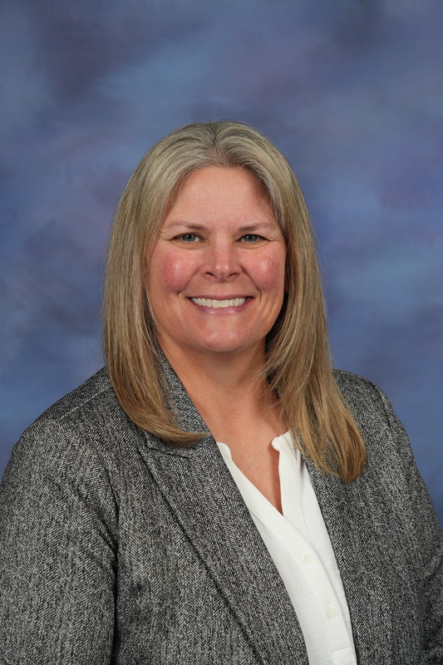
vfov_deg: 19.5
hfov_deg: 13.0
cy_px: 332
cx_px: 222
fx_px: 1939
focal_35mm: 105
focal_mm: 105
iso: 200
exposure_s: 1/125
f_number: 8
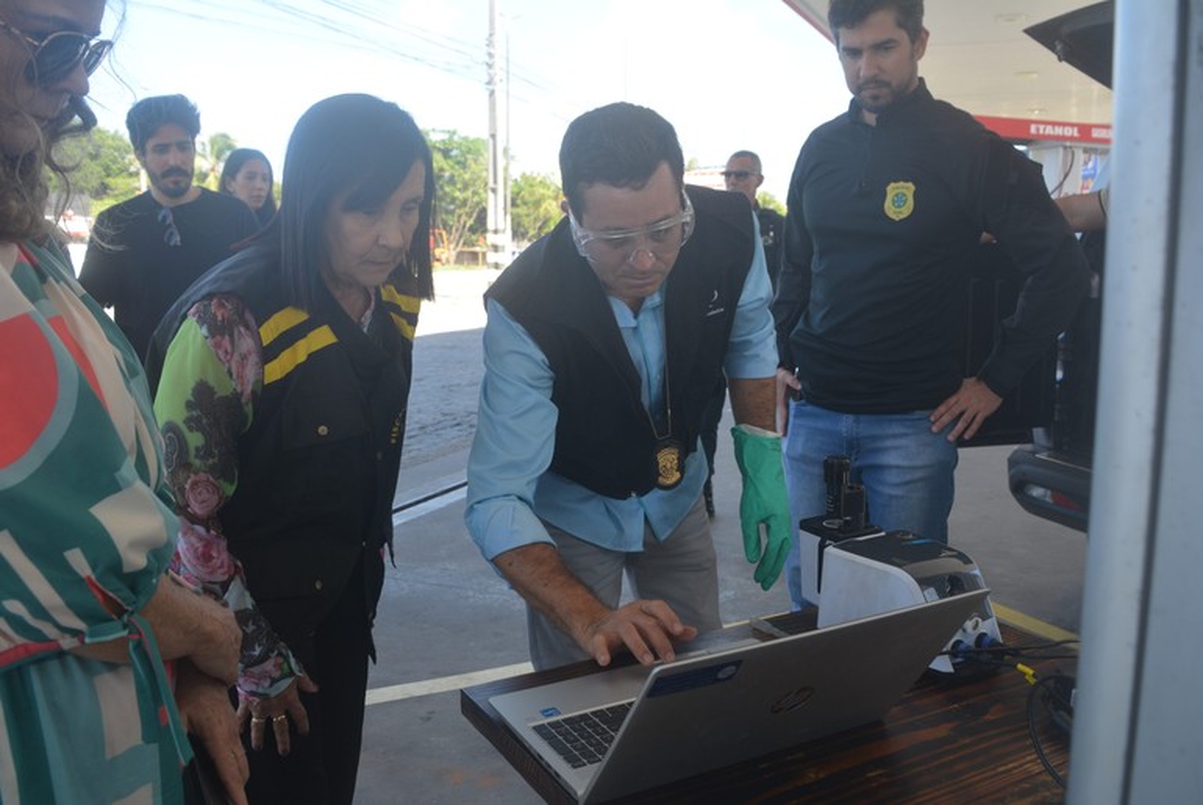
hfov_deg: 61.9
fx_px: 1003
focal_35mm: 30
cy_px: 402
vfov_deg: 43.7
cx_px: 602
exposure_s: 1/160
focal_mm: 20
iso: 200
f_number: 6.3
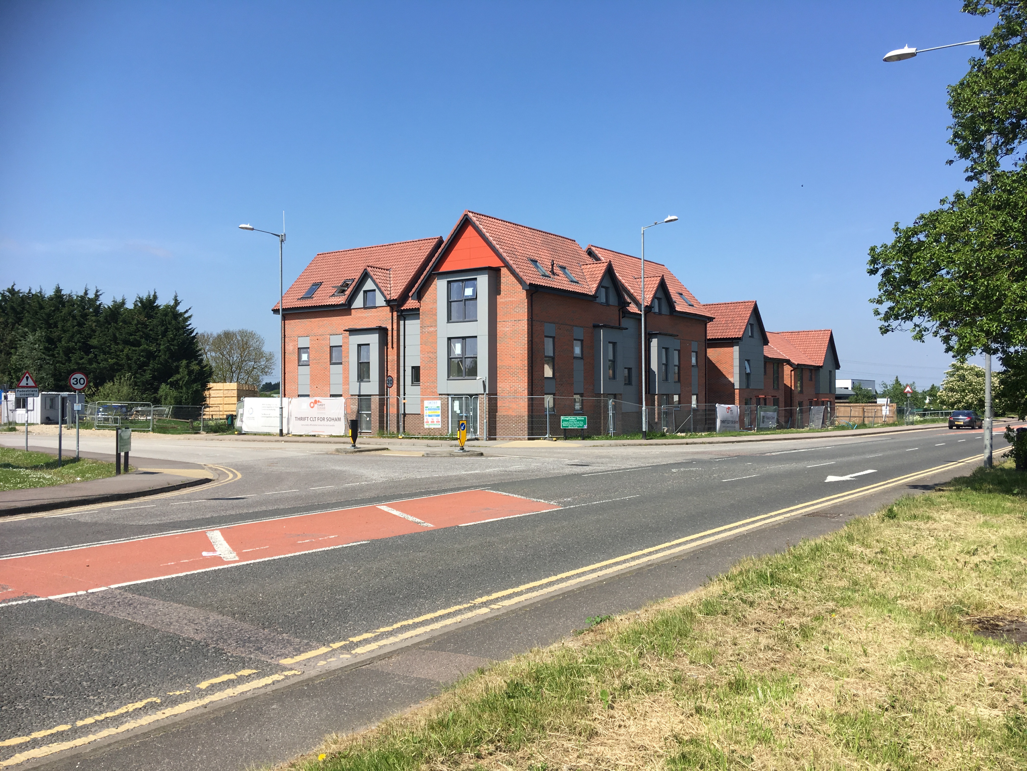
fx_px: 860
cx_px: 514
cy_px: 386
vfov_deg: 48.2
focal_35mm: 29
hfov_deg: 61.7
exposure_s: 1/1425
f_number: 2.2
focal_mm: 4.15
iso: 25
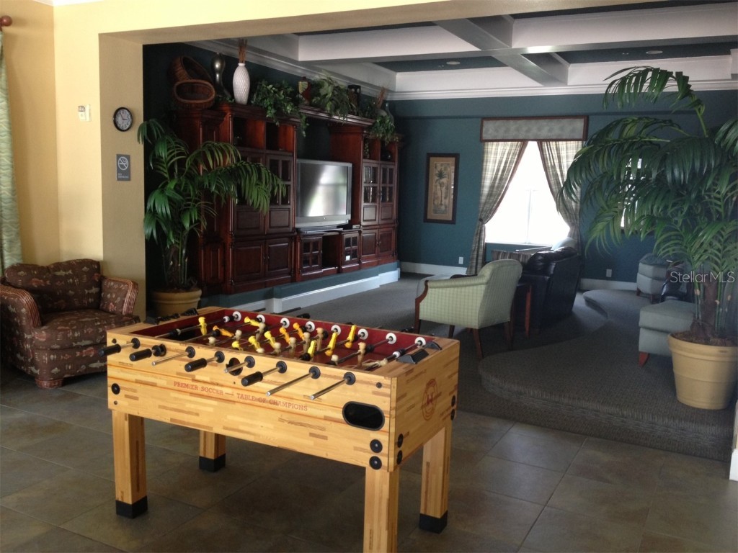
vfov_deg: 40.7
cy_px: 276
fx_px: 746
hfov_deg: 52.6
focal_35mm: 35
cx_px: 369
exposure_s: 1/20
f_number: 2.4
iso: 100
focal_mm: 4.28
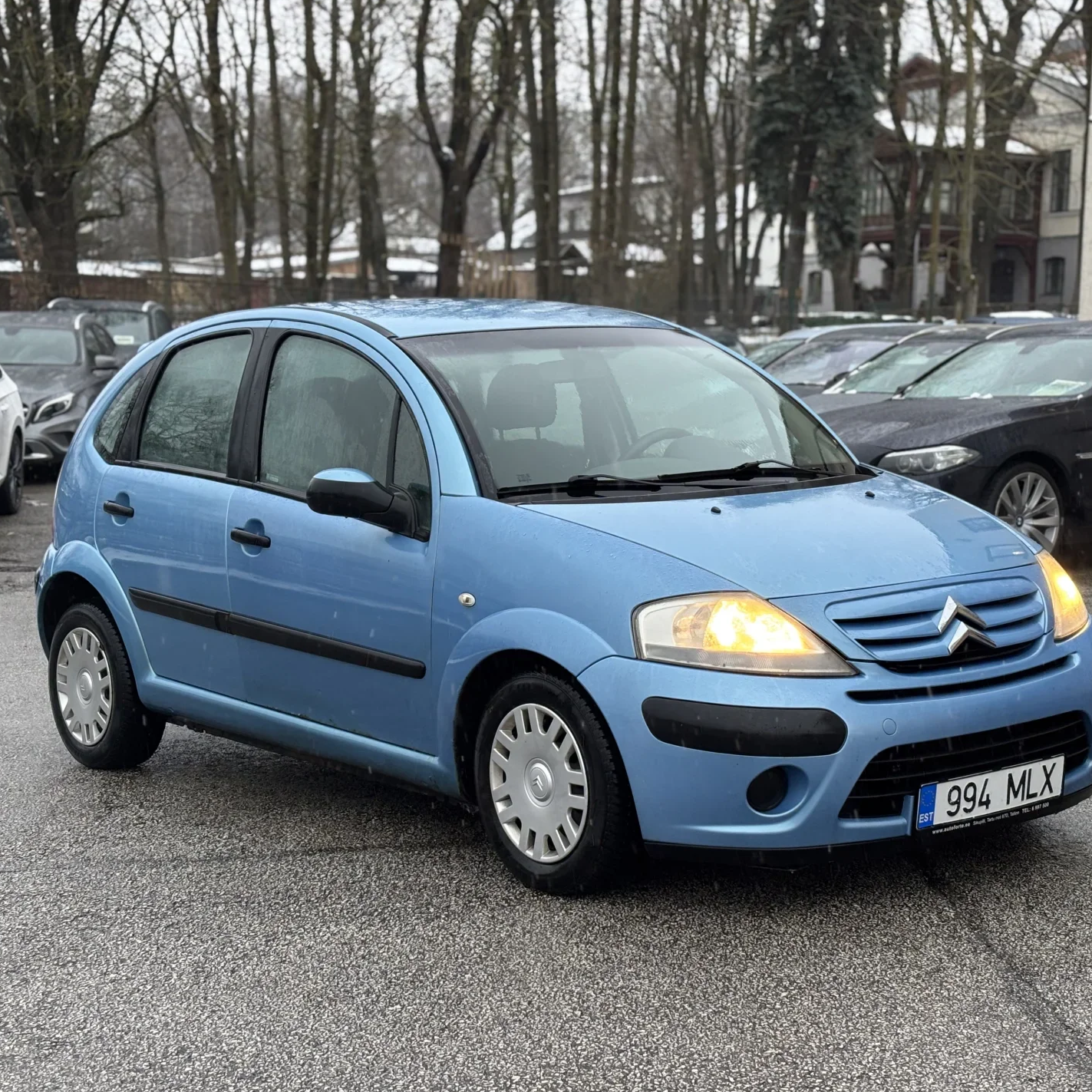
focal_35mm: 62
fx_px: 2213
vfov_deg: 27.7
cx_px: 579
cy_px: 550
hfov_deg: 27.7
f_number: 1.6
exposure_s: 1/74
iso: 50
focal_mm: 5.96
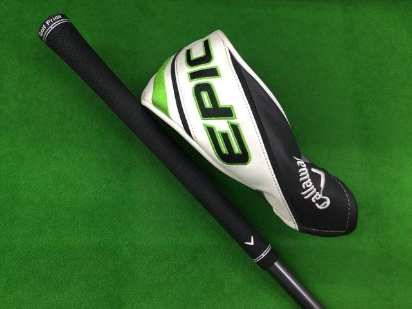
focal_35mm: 31
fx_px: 369
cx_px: 206
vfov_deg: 45.4
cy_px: 154
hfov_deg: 58.4
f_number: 2.4
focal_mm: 3.3
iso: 64
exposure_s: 1/30
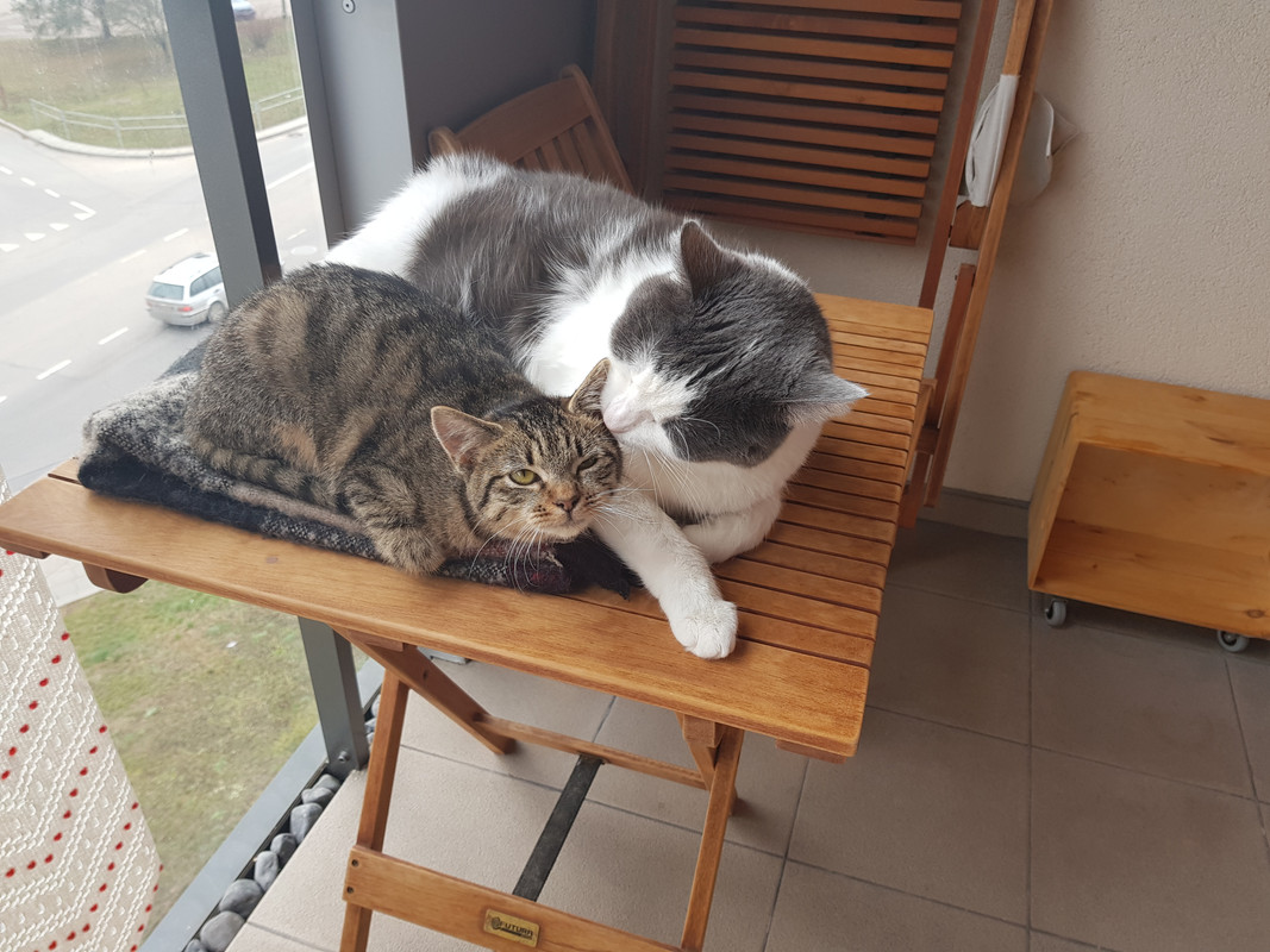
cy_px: 476
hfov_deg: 67.3
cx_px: 635
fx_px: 954
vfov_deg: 53.1
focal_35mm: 26
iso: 50
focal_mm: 4.3
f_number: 1.7
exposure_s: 1/100
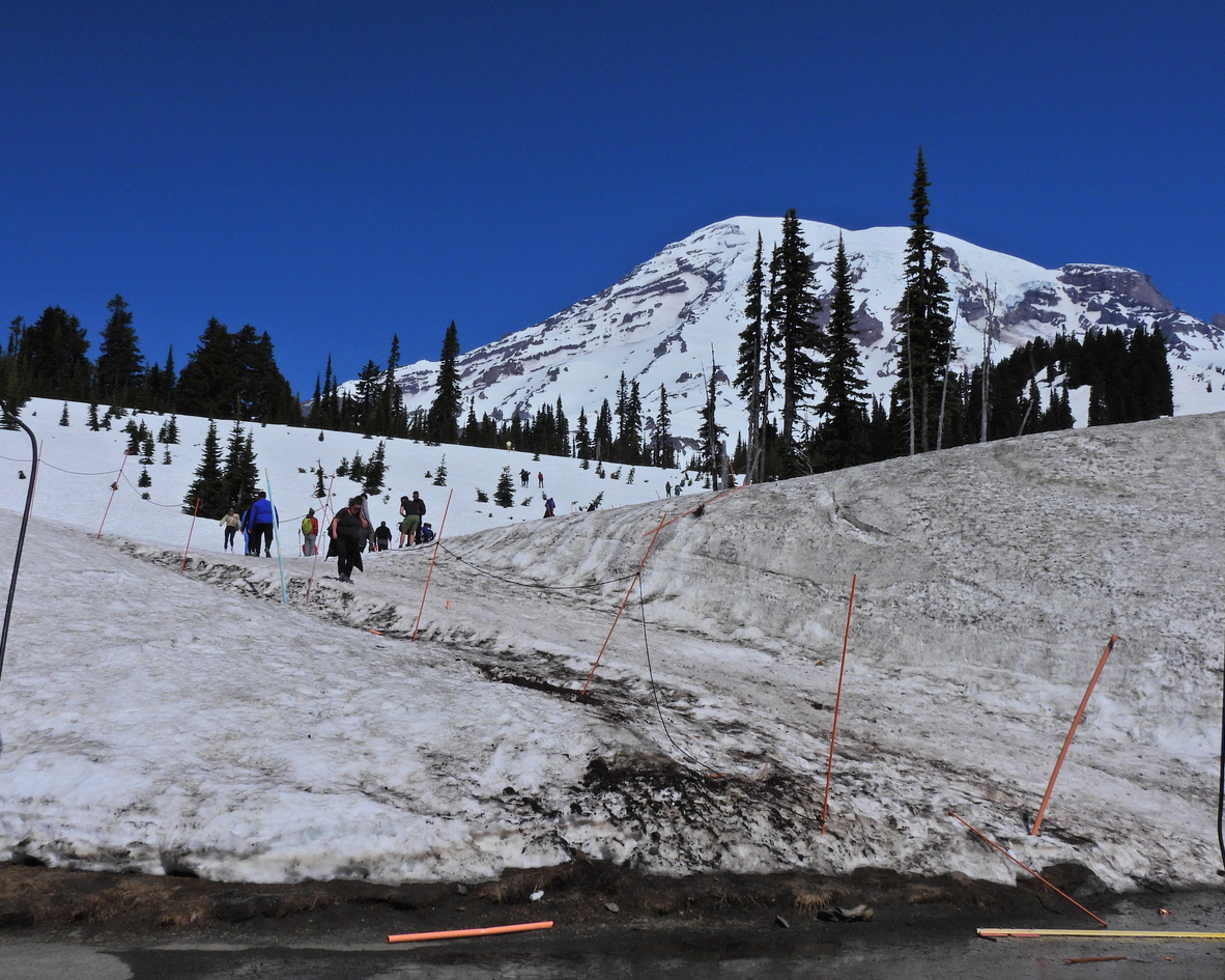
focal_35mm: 37
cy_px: 488
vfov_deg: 40.1
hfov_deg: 49.1
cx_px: 634
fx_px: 1341
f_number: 7.1
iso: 100
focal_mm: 6.2
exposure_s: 1/1600
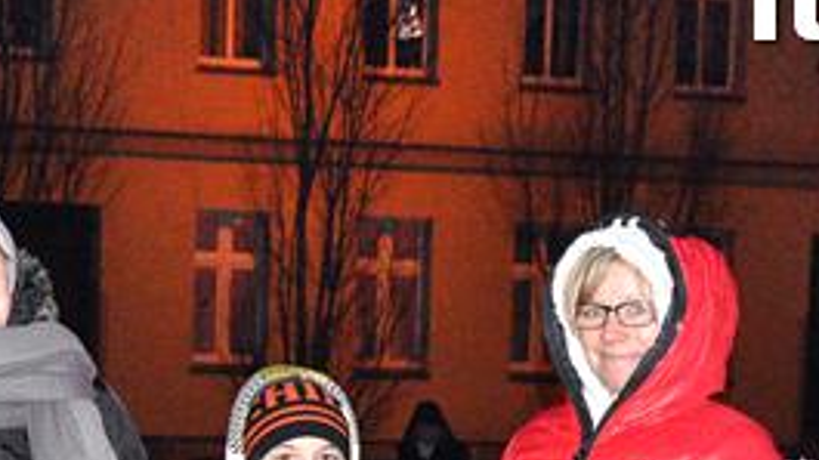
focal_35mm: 151
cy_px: 764
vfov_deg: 7.8
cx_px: 232
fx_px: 3279
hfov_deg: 14.2
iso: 3200
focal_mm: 30
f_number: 5.6
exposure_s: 1/60
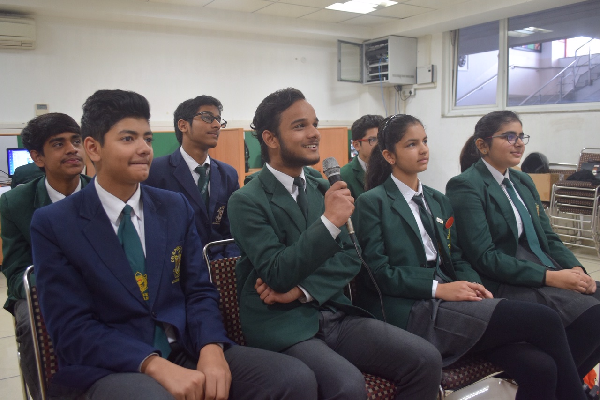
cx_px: 300
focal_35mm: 30
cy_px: 200
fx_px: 500
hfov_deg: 61.9
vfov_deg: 43.6
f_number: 3.8
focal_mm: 20
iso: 1000
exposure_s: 1/60
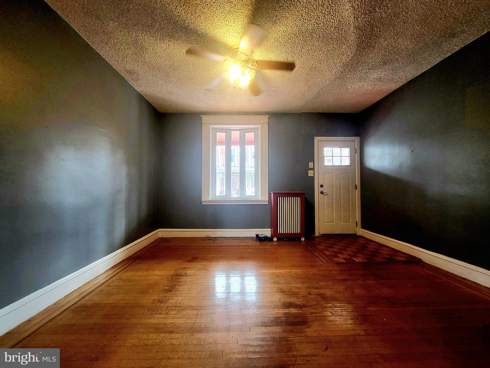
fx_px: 184
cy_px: 184
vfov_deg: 89.9
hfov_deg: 106.2
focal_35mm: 13
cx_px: 245
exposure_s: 1/60.2
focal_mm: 1.74
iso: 200
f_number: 2.2
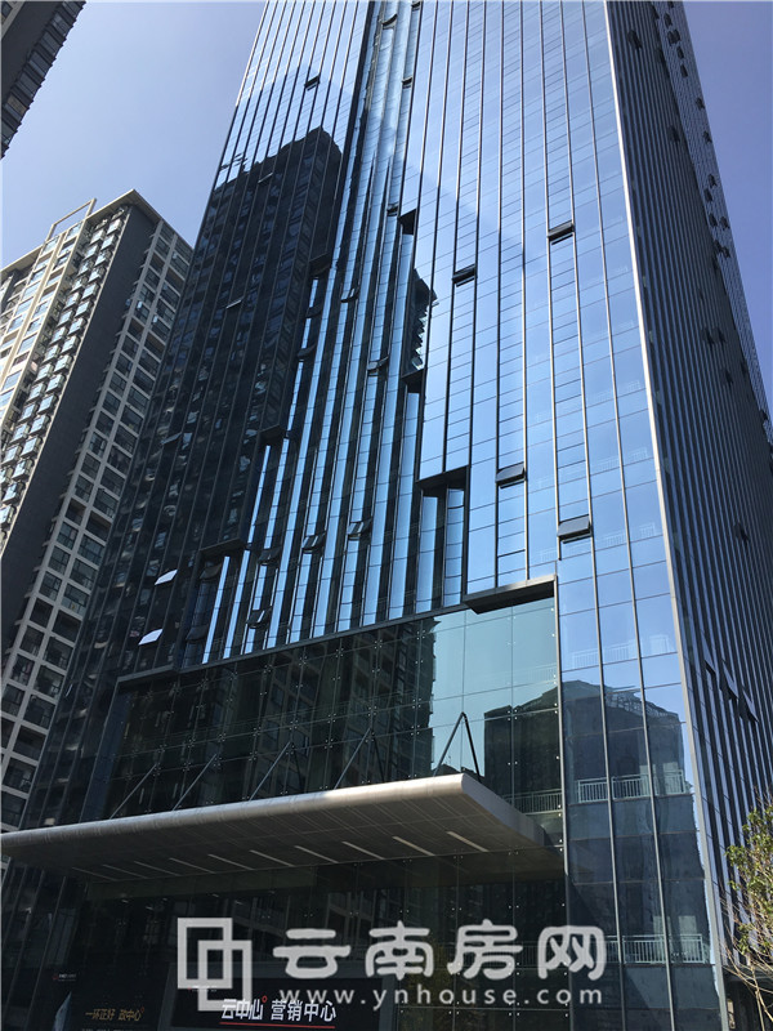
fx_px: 863
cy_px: 516
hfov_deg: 48.2
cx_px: 386
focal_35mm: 29
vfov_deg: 61.7
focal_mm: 4.15
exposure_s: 1/1221
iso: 25
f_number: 2.2
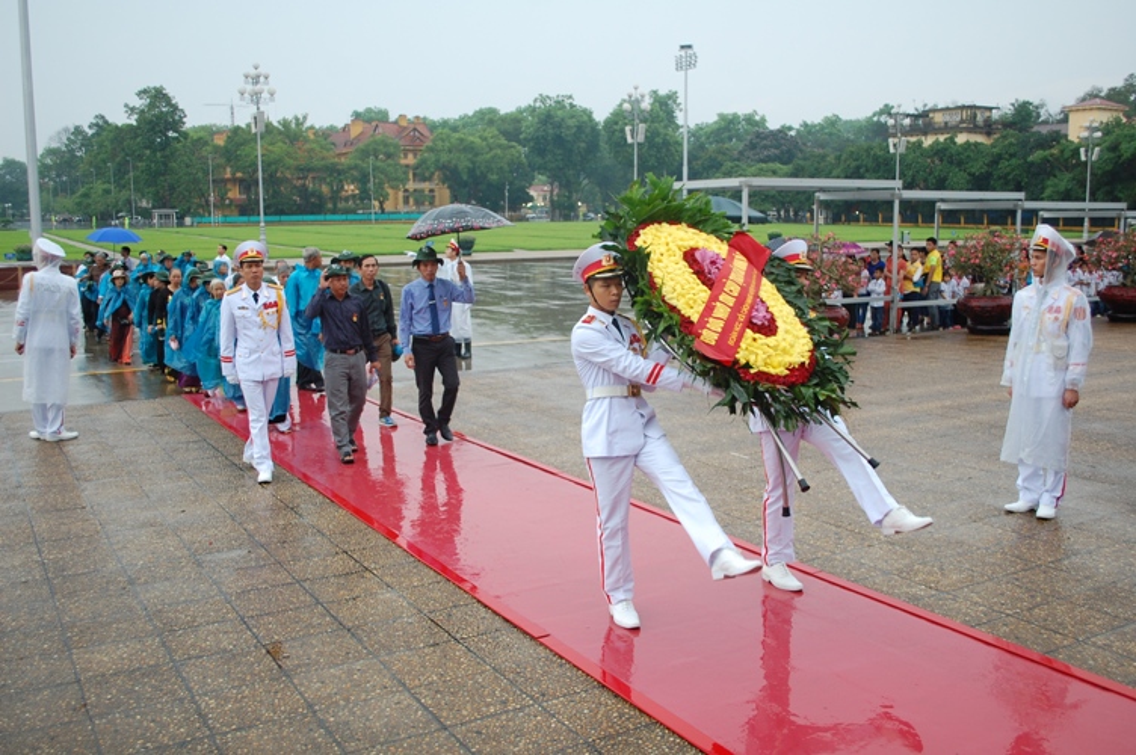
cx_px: 568
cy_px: 378
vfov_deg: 39.9
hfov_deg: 57.3
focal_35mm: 33
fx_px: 1040
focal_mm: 22
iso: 200
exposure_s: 1/60
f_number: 4
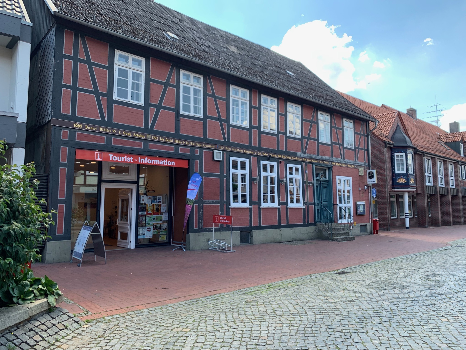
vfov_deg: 53.1
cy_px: 175
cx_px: 233
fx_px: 350
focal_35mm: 26
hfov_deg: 67.3
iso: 25
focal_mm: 4.25
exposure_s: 1/242
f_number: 1.8
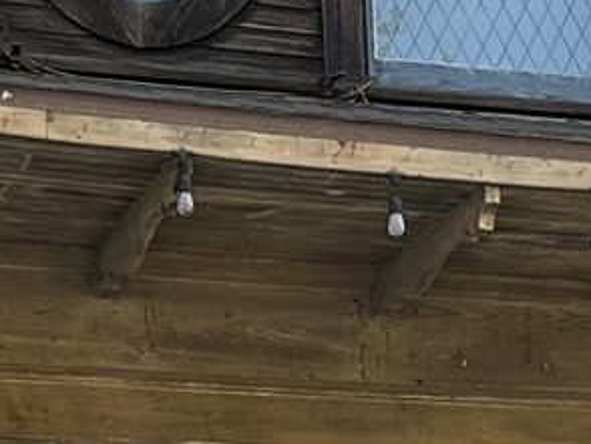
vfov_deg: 8.5
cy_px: 846
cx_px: 354
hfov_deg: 11.8
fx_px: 2854
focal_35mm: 167
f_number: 1.78
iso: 80
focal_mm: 6.86
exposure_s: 1/564
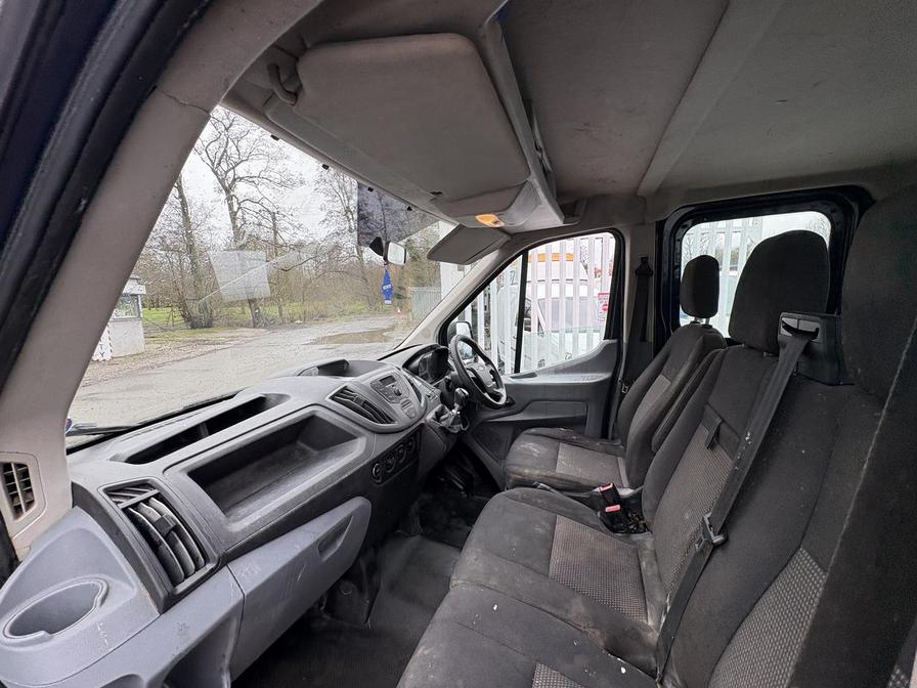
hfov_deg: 102.1
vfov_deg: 85.7
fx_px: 371
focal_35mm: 14
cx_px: 458
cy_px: 344
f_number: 2.2
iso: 40
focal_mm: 2.22
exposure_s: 1/109
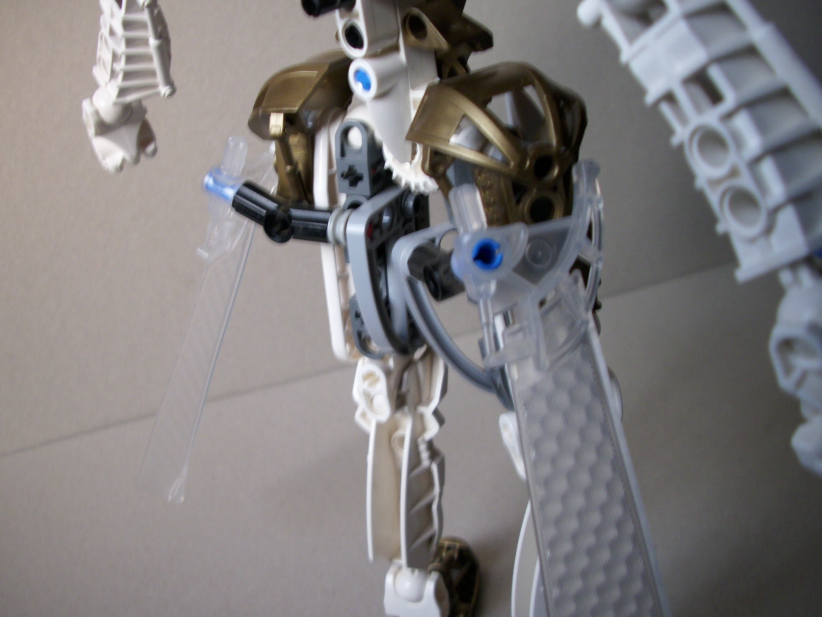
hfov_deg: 55.3
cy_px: 304
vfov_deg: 42.9
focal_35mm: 33
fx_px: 784
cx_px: 386
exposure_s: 1/19
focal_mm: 6.2
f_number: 2.8
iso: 100
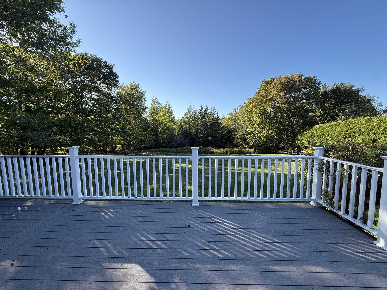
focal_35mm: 14
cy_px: 145
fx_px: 157
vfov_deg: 85.7
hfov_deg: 102.1
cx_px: 194
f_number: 2.2
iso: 50
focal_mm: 2.22
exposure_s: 1/475
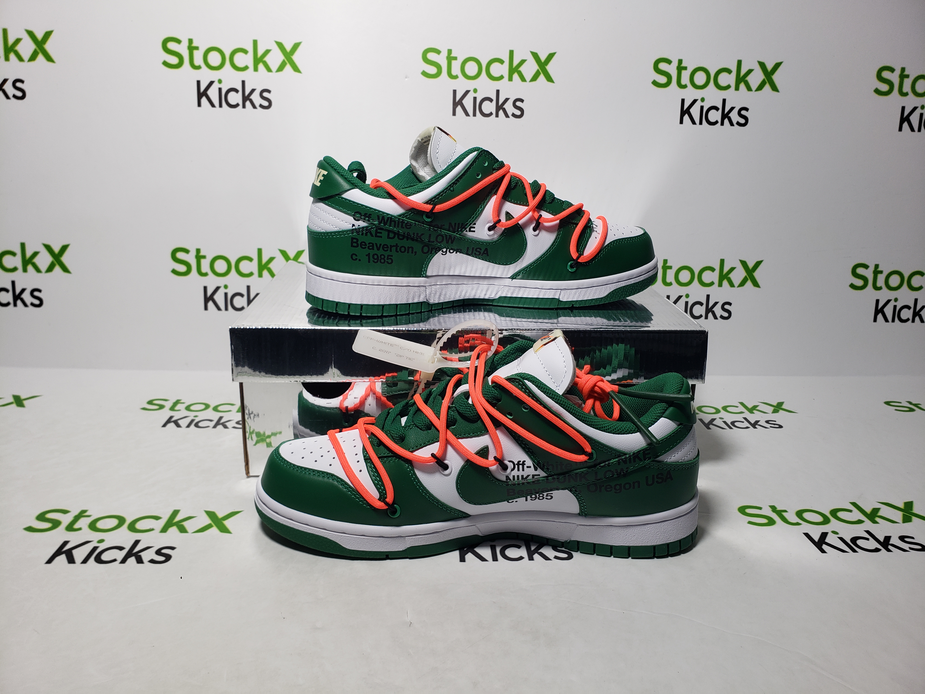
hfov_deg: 67.3
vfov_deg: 53.1
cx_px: 462
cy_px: 347
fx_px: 695
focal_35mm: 26
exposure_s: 1/232
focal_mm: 4.3
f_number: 2.4
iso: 50
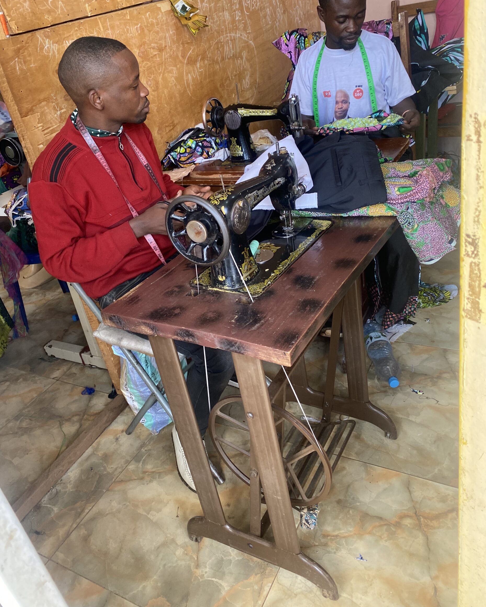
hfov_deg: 51.5
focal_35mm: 28
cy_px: 281
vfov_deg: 62.1
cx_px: 239
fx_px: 503
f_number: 1.8
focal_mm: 4.25
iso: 125
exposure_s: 1/98
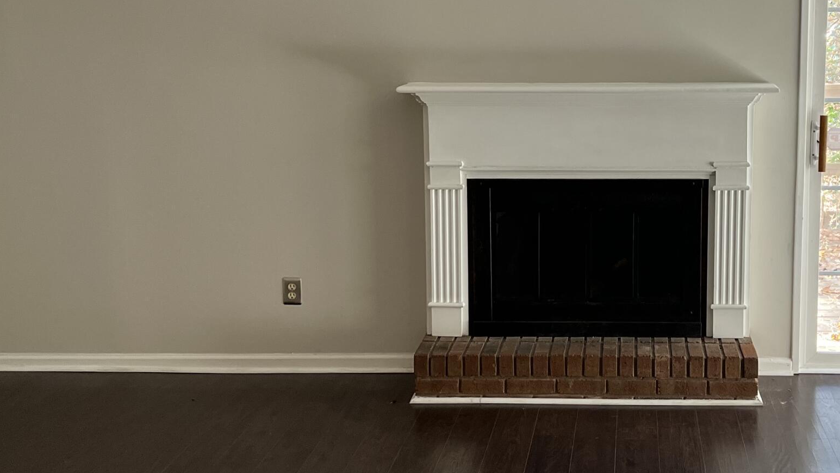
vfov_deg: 21.8
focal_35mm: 55
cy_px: 199
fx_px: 1225
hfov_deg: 37.3
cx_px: 578
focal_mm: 5.7
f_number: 1.5
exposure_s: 1/120
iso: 100
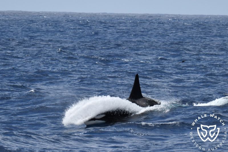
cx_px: 114
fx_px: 1773
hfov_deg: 7.4
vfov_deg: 4.9
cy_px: 76
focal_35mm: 280
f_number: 5.6
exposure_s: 1/8000
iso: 900
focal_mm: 280
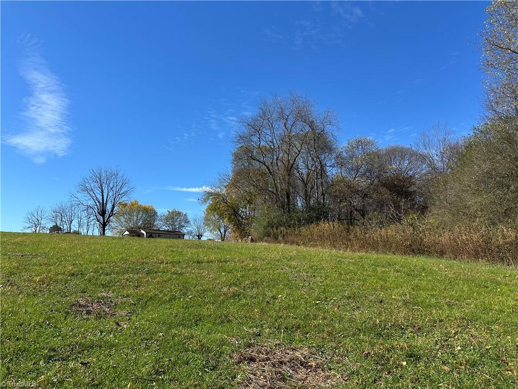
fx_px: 359
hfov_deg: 71.6
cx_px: 259
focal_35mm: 24
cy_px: 194
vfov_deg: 56.8
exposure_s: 1/3861
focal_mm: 6.86
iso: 80
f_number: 1.78
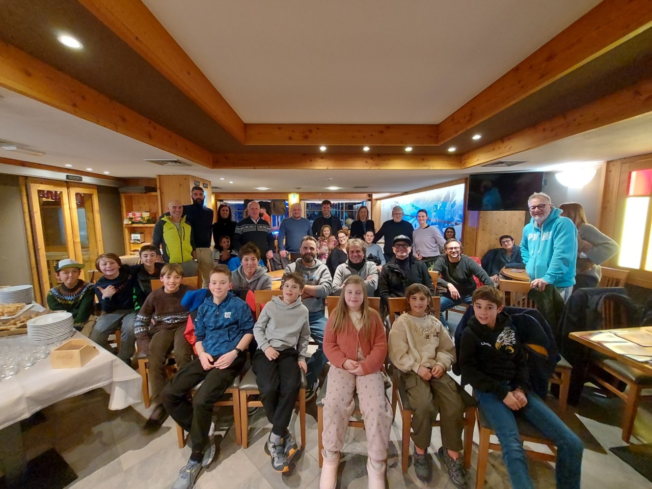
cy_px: 244
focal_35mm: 13
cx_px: 326
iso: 500
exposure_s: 1/25
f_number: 2.2
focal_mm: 1.74
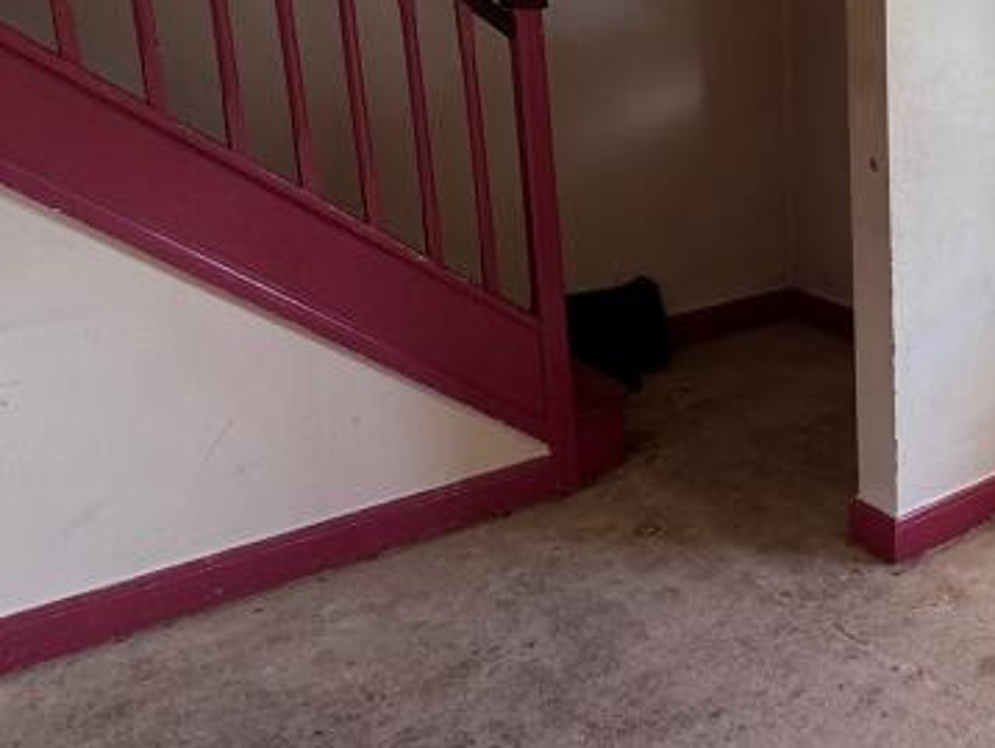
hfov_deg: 37.2
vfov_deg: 35.1
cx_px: 1156
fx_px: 1151
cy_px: 172
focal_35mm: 40
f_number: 2.2
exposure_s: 1/99
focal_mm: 2.22
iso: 40
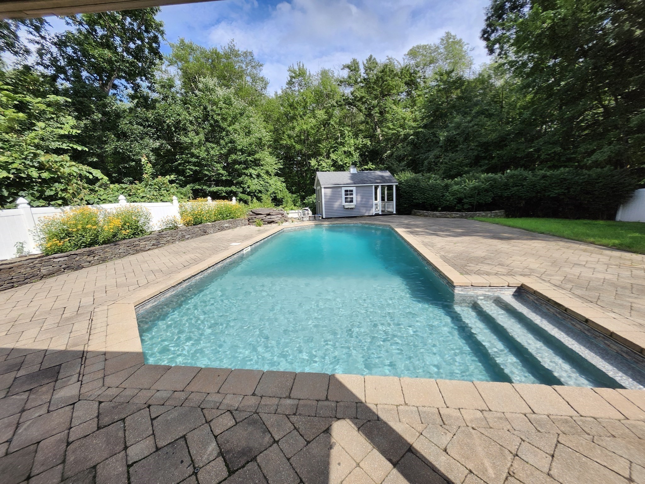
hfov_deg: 106.2
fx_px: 242
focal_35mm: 13
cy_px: 242
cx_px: 322
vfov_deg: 89.9
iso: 40
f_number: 2.2
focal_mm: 1.74
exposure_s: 1/1332
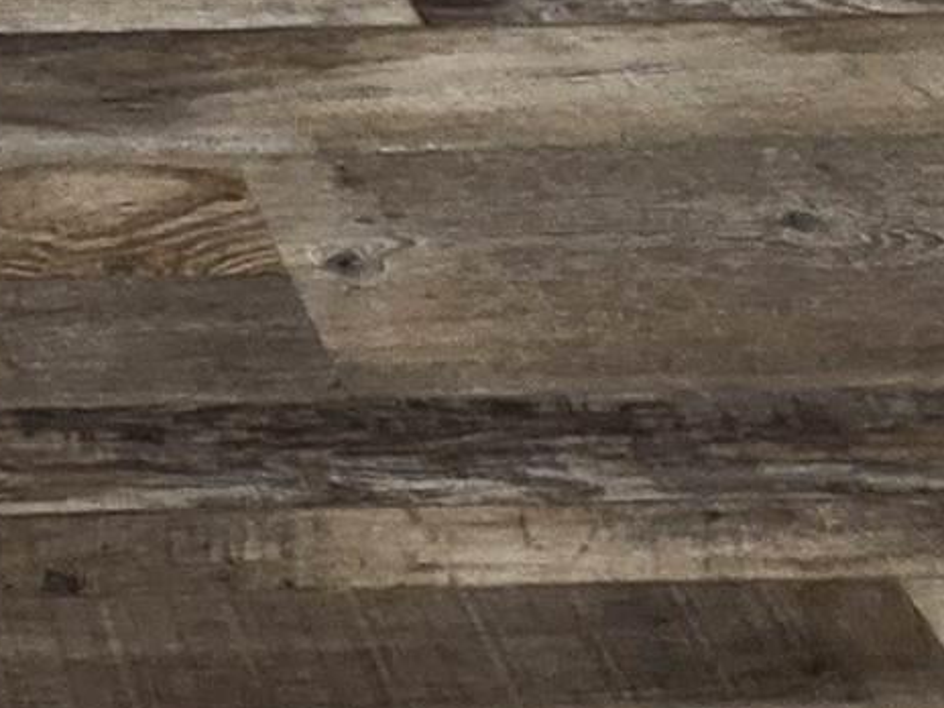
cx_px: -747
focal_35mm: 86
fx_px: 2345
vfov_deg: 11.5
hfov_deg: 18.1
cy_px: -1314
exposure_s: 1/60
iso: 50
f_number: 2.2
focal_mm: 1.74
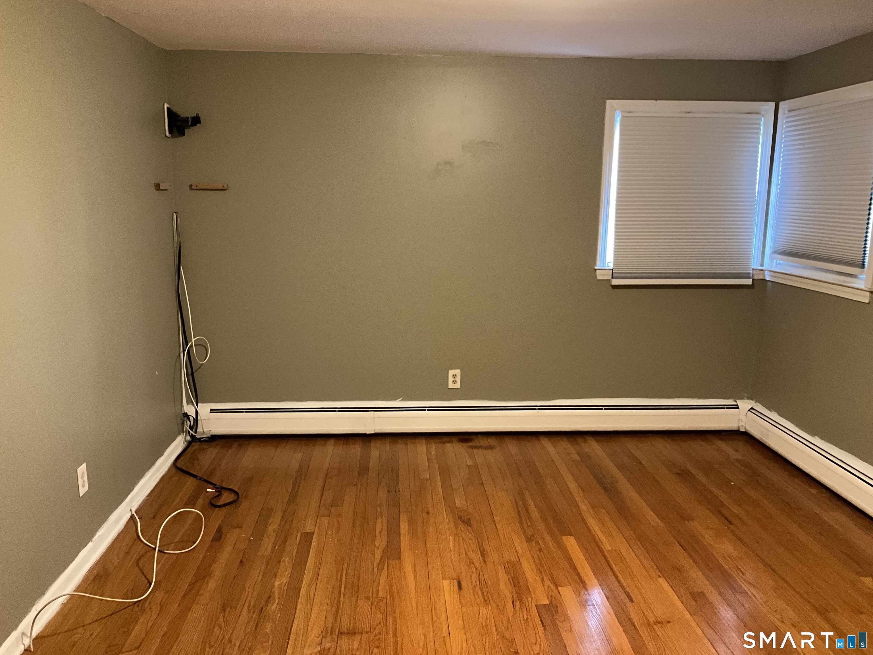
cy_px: 328
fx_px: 731
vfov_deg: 48.2
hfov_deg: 61.7
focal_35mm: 29
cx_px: 436
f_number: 1.8
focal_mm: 3
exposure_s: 1/30
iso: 400
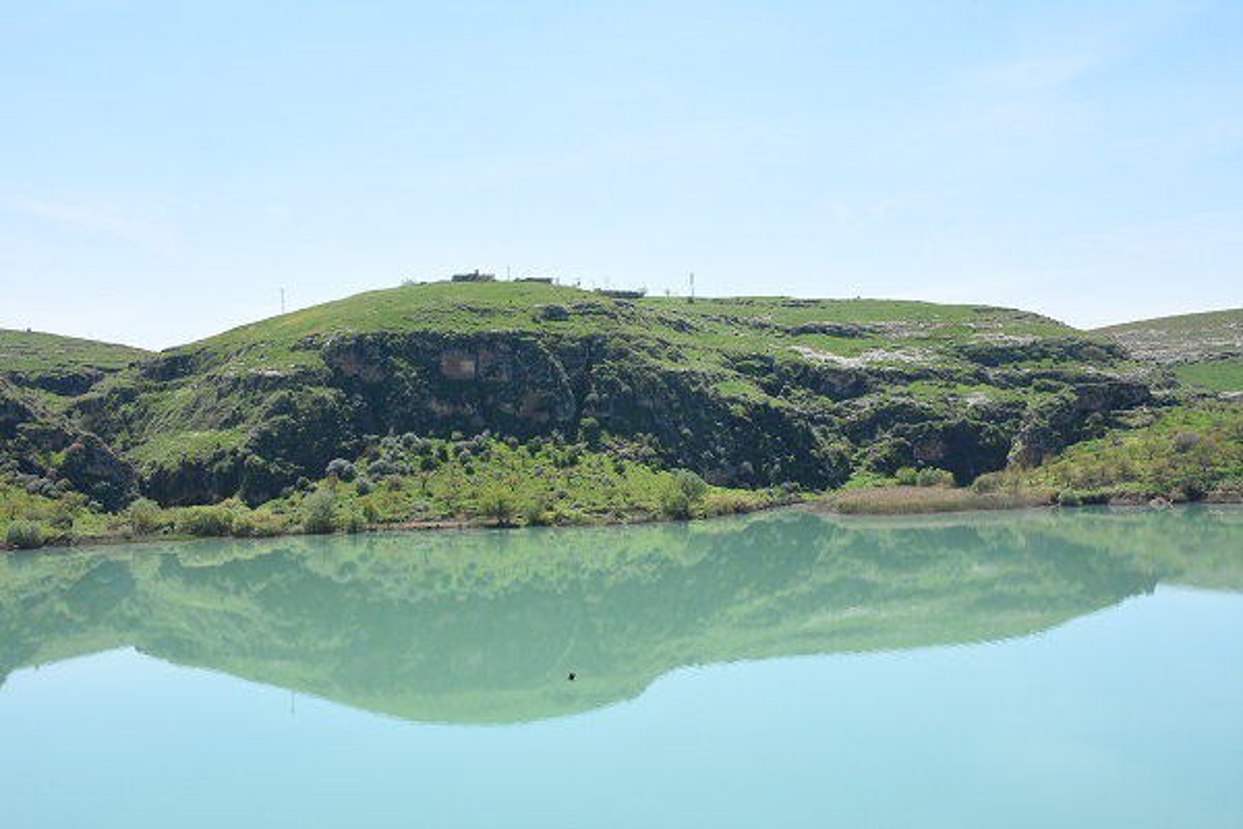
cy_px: 414
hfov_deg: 41.1
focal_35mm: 48
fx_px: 1657
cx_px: 622
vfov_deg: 28.1
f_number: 14
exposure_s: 1/800
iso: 800
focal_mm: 32
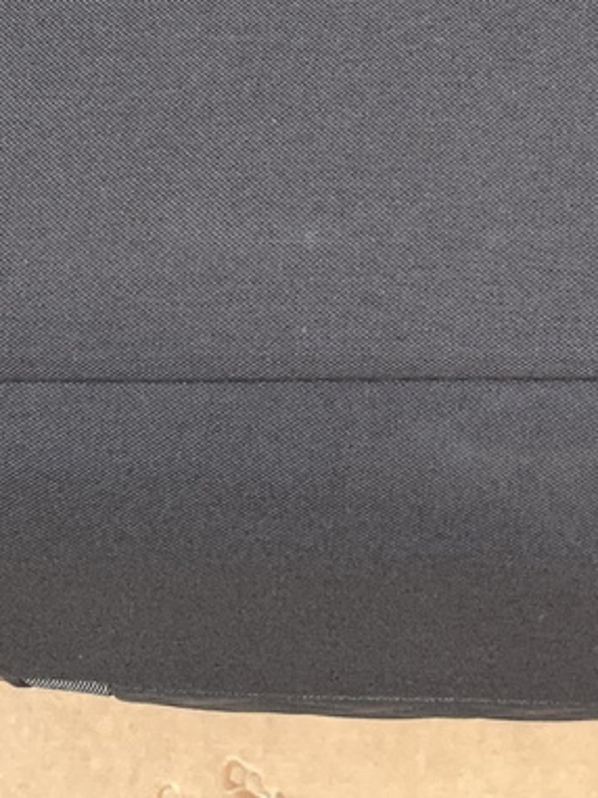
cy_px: -735
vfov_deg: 15.1
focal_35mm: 109
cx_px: 740
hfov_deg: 13.2
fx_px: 2513
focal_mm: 5.1
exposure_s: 1/121
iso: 50
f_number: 1.6
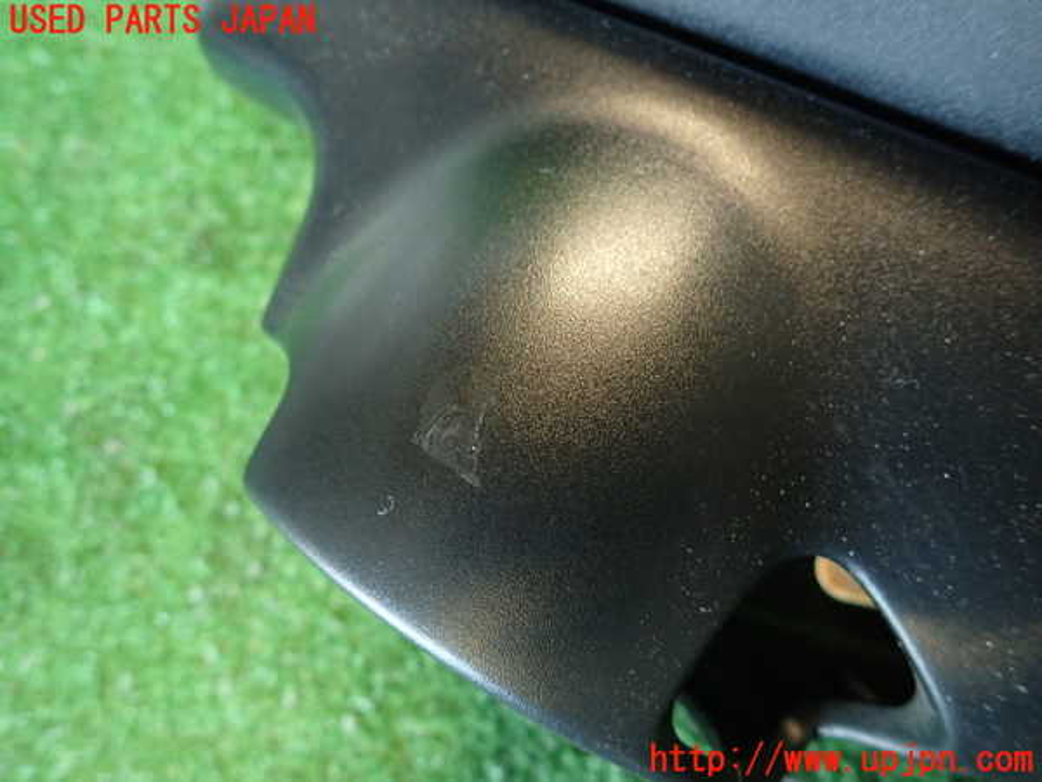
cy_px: 391
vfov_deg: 54.9
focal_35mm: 25
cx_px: 521
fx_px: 753
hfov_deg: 69.4
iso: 320
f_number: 2
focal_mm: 4.5
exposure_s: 1/30
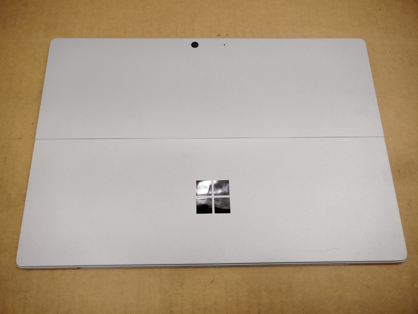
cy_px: 157
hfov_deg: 67.3
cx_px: 209
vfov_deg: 53.1
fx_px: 314
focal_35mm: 26
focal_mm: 4.36
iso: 50
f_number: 1.8
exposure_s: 1/246
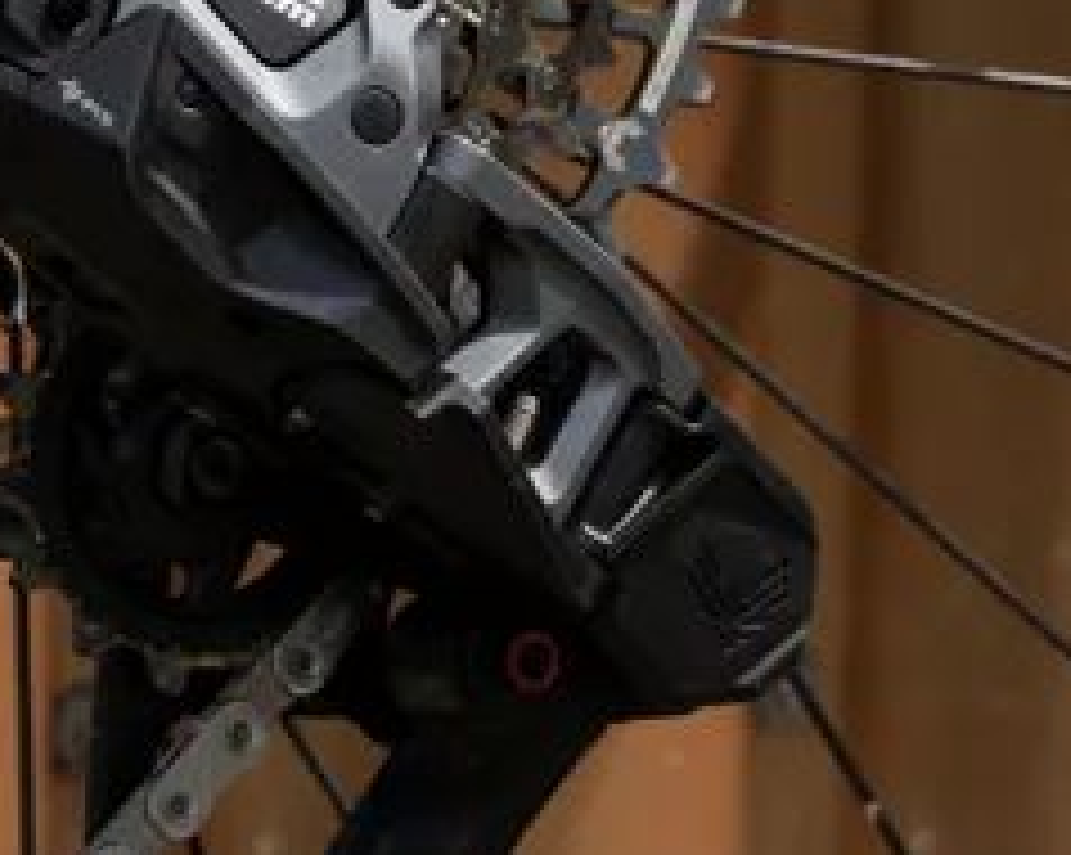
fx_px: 7506
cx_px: 324
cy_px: 389
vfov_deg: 6.5
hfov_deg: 8.2
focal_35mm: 237
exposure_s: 1/320
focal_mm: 75
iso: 320
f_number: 11
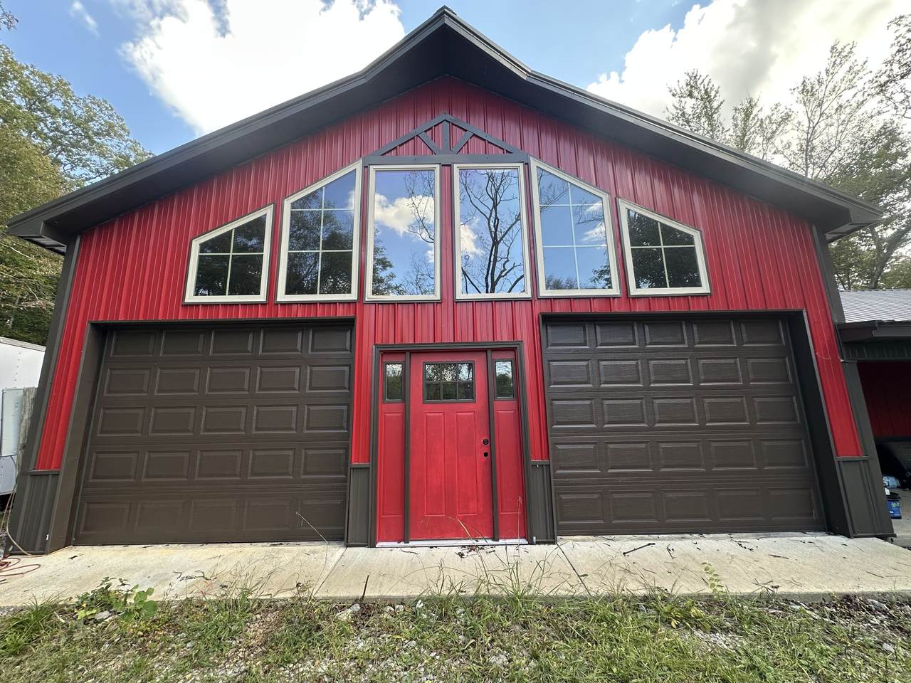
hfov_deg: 102.1
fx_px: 368
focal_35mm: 14
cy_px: 342
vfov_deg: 85.7
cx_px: 456
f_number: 2.2
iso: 40
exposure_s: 1/144
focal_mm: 2.22
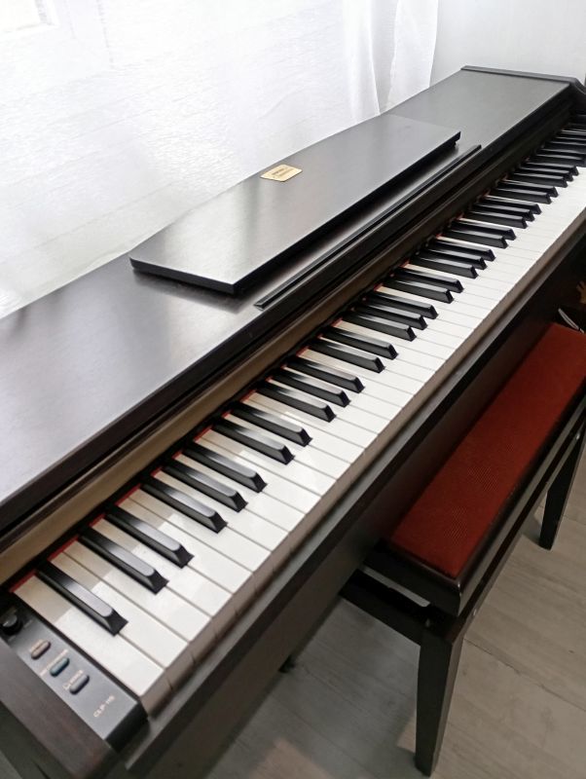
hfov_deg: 49.8
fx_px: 631
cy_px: 390
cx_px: 293
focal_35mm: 28
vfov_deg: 63.4
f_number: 1.8
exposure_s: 1/33.3
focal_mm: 4.27
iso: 566
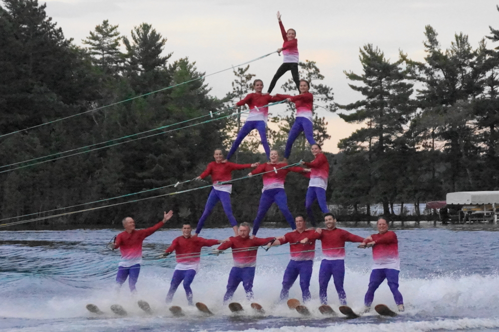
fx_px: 2182
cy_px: 166
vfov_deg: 8.7
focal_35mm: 158
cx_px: 250
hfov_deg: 13.0
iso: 6400
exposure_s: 1/250
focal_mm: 105
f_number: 5.6
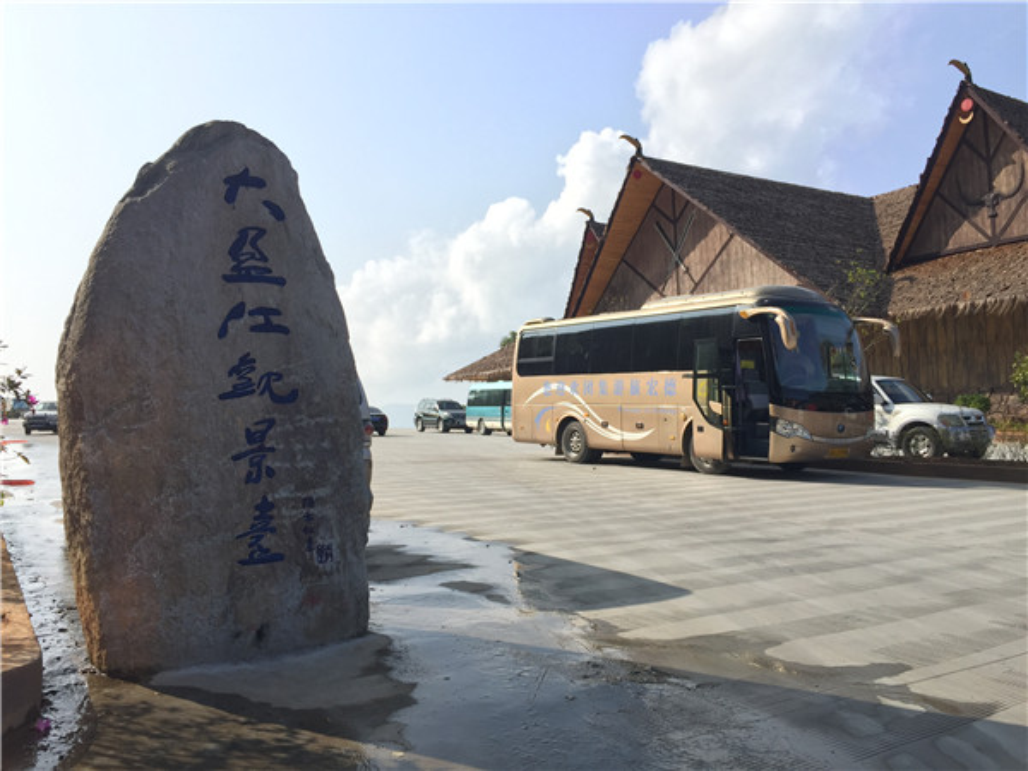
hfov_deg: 61.7
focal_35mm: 29
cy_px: 386
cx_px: 514
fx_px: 861
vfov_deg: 48.2
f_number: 2.2
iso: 32
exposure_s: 1/942
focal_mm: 4.15
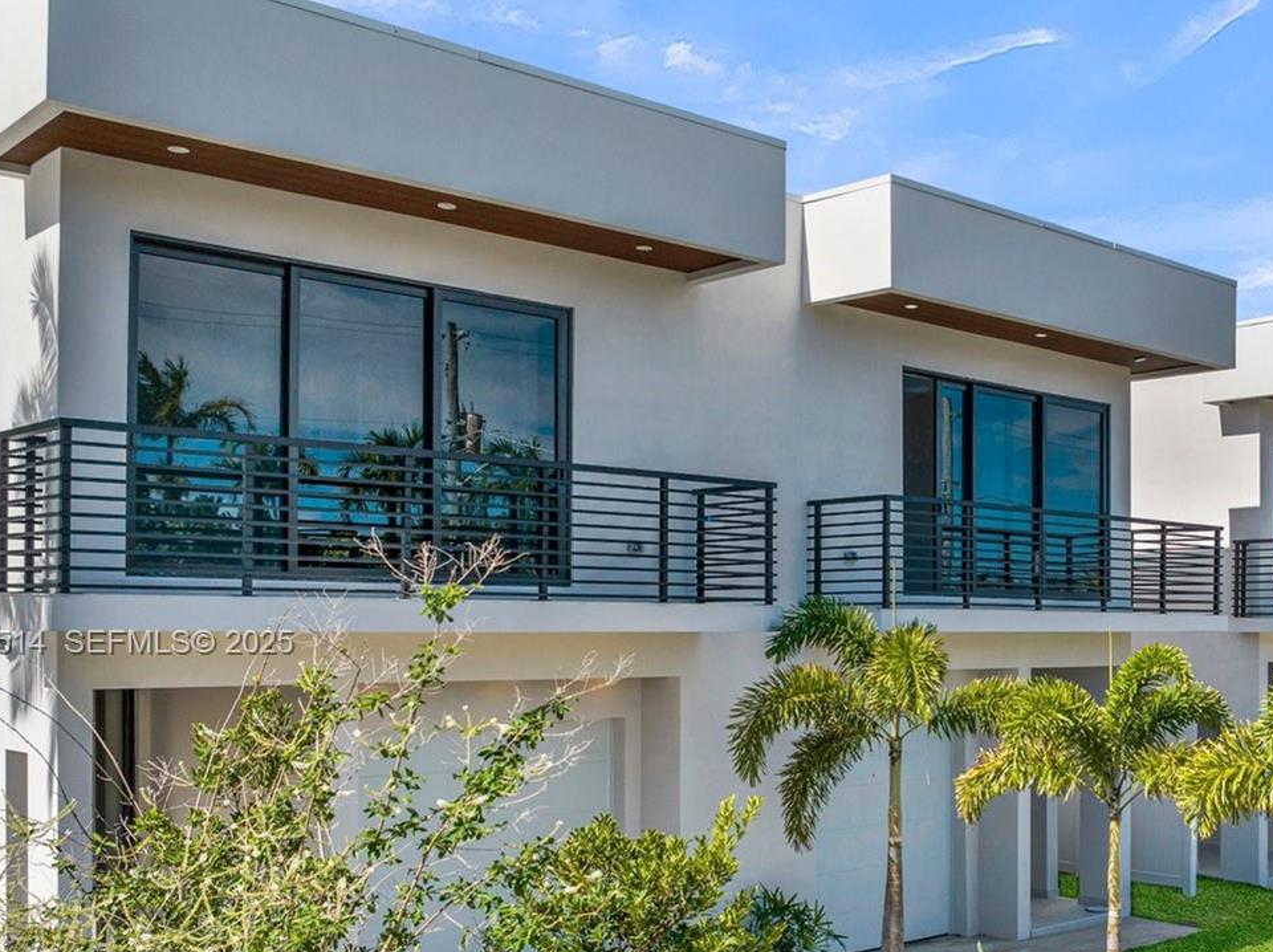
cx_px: 941
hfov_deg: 45.4
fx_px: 1470
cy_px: 645
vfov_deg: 35.5
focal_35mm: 40
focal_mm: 12.29
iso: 120
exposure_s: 1/1600
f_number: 2.8
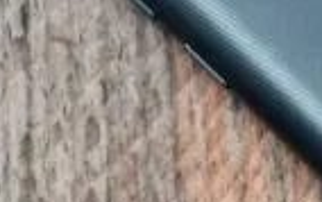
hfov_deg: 7.9
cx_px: 417
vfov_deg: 5.0
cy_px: -2
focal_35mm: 262
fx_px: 2301
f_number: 1.6
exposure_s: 1/133
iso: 50
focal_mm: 5.56
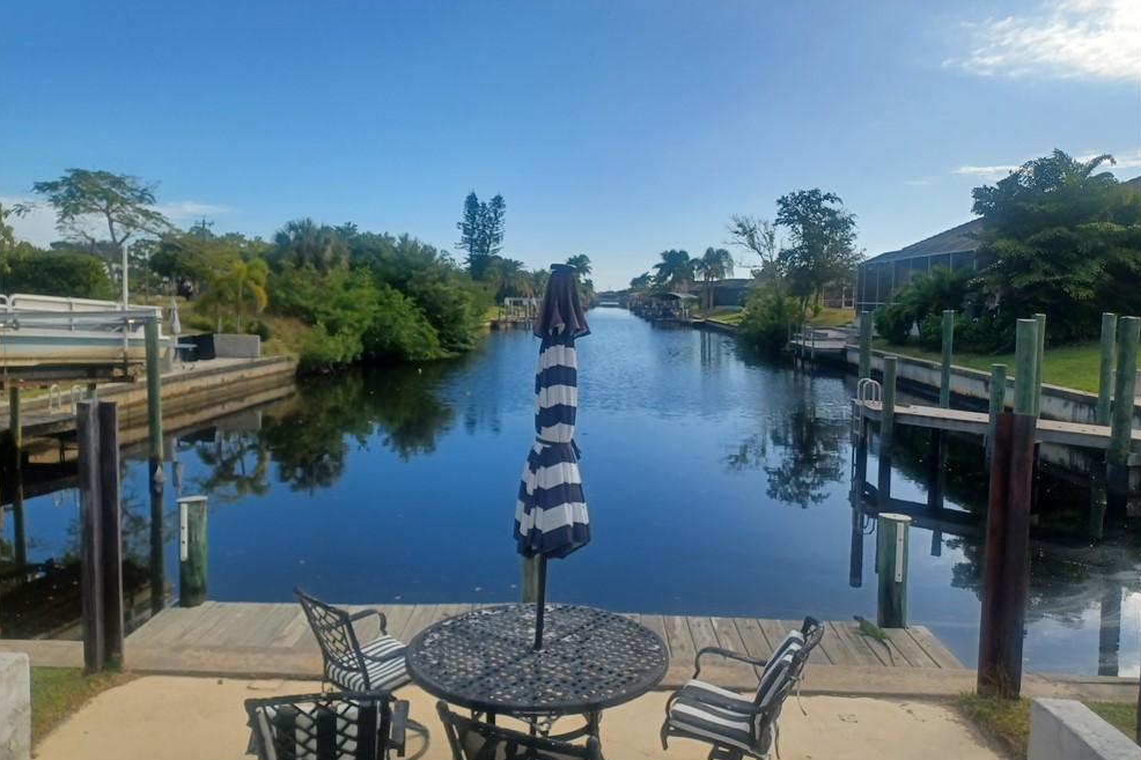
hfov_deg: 67.4
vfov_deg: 47.9
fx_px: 856
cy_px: 379
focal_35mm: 27
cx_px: 552
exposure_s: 1/515
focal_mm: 4.6
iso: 32
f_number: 1.8
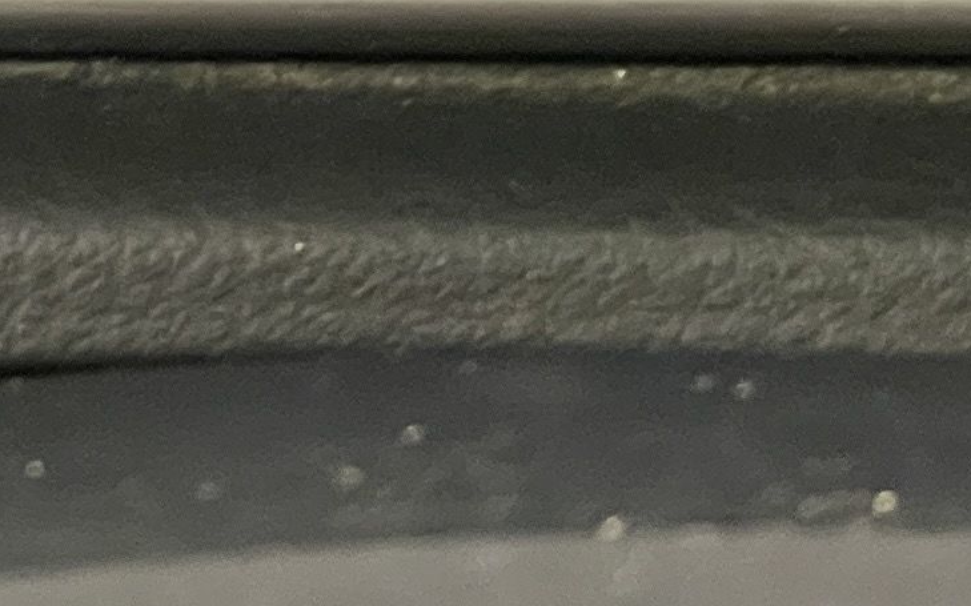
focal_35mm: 305
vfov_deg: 4.1
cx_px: 253
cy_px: -1397
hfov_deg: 6.9
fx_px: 8068
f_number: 2
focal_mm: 6
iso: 640
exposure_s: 1/33
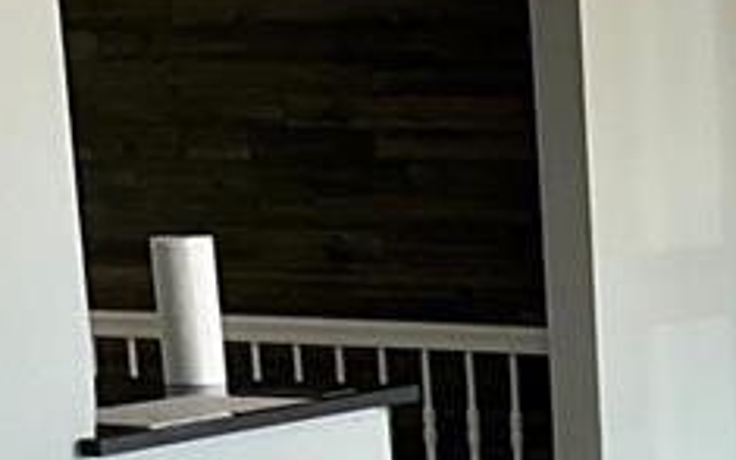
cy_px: 709
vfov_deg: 9.5
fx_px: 2688
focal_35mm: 134
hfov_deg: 14.5
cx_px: 1124
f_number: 1.8
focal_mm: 3
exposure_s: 1/122
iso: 64
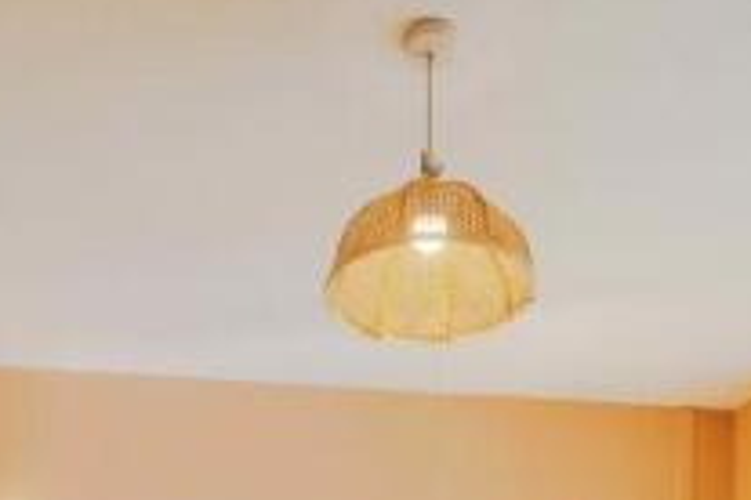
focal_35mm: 38
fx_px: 793
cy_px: 708
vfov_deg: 27.1
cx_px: 339
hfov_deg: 50.6
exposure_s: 1/125
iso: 500
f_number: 8
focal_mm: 12
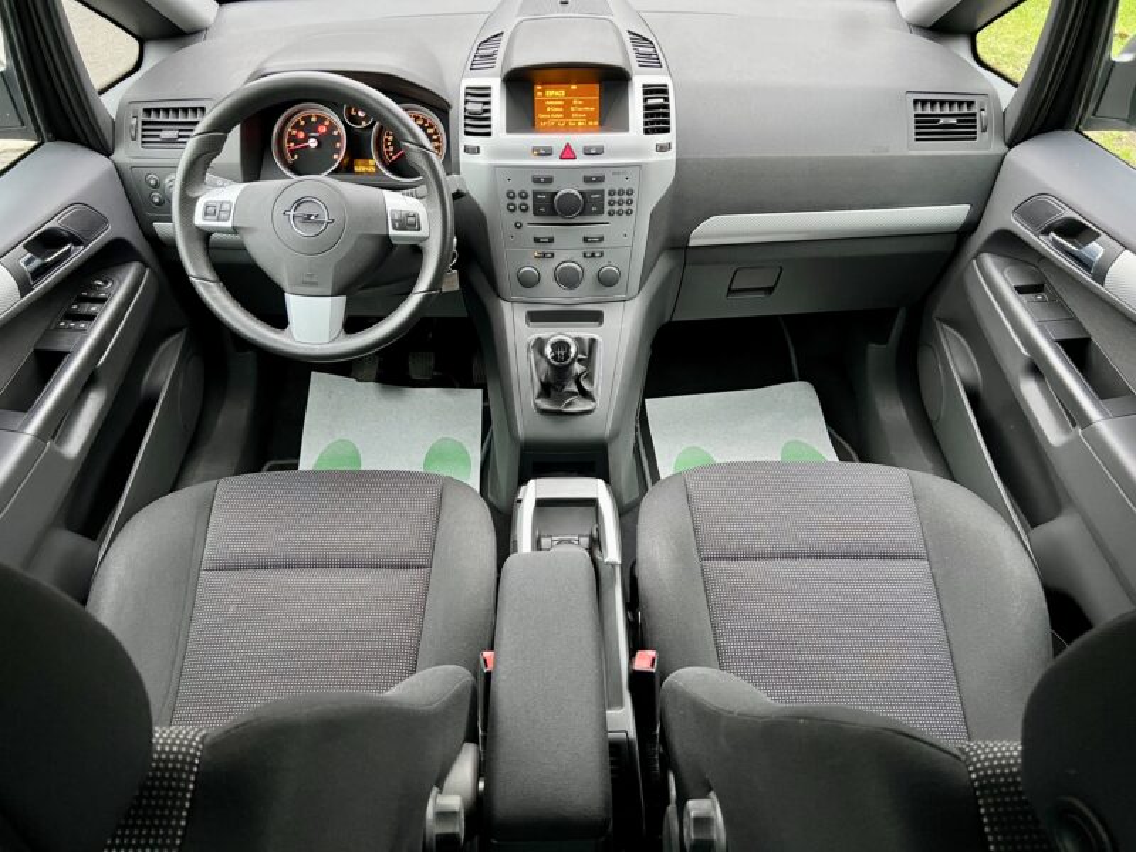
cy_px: 426
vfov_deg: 53.1
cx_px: 568
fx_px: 853
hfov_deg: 67.3
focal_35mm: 26
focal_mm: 5.7
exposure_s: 1/56
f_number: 1.5
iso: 500
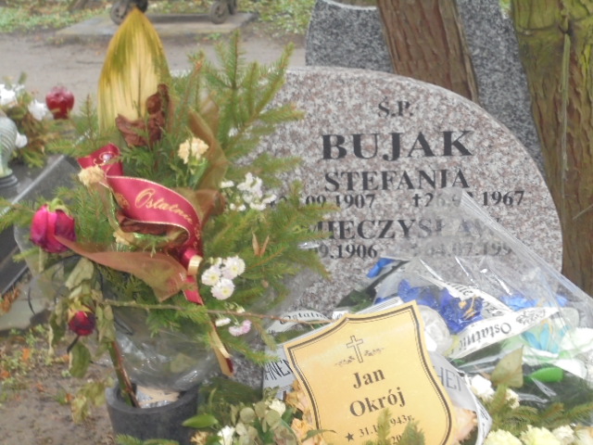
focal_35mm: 64
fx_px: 1096
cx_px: 296
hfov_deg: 30.3
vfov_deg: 22.9
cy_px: 222
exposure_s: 1/25
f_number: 5.6
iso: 400
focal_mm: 11.5
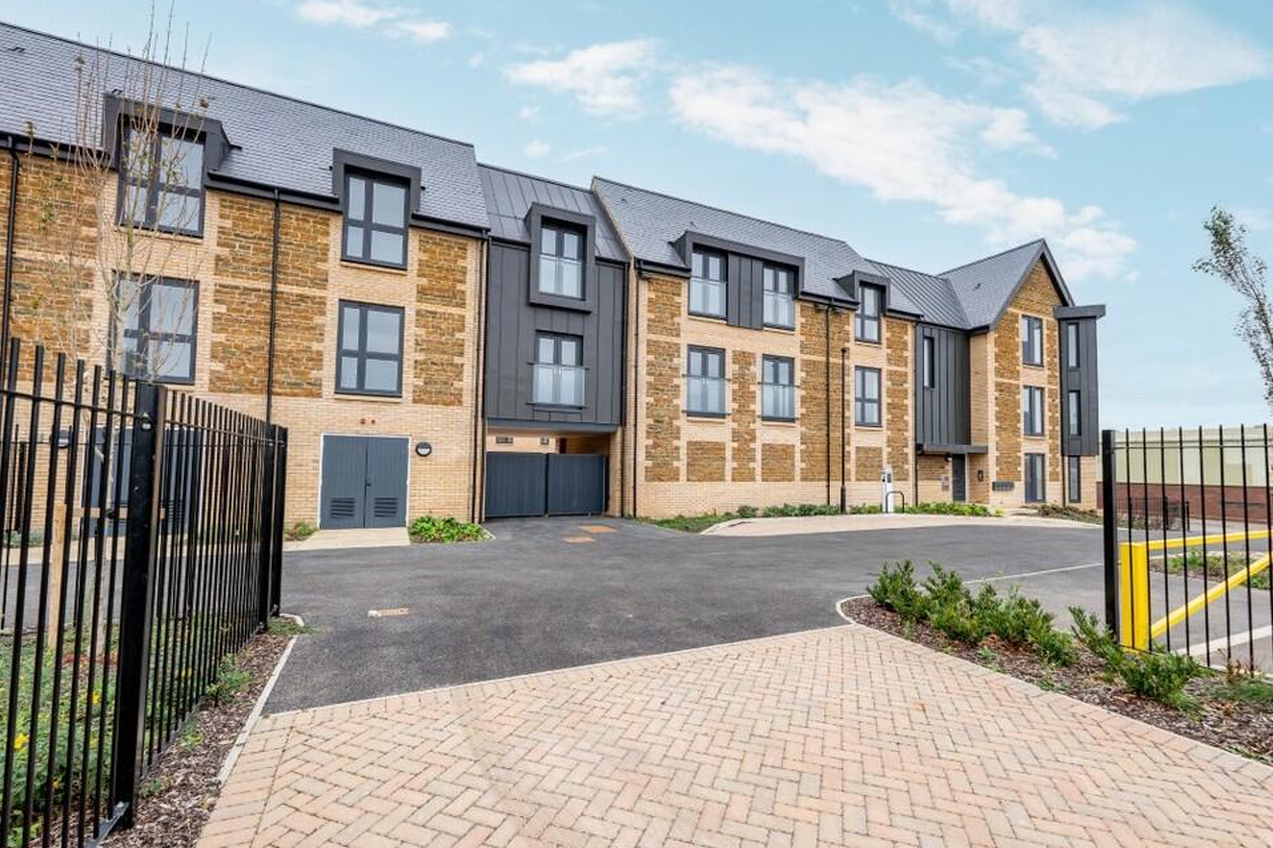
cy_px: 440
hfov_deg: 100.4
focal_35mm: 15
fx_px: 530
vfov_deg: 77.3
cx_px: 655
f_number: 6.3
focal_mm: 14
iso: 64
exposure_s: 1/50
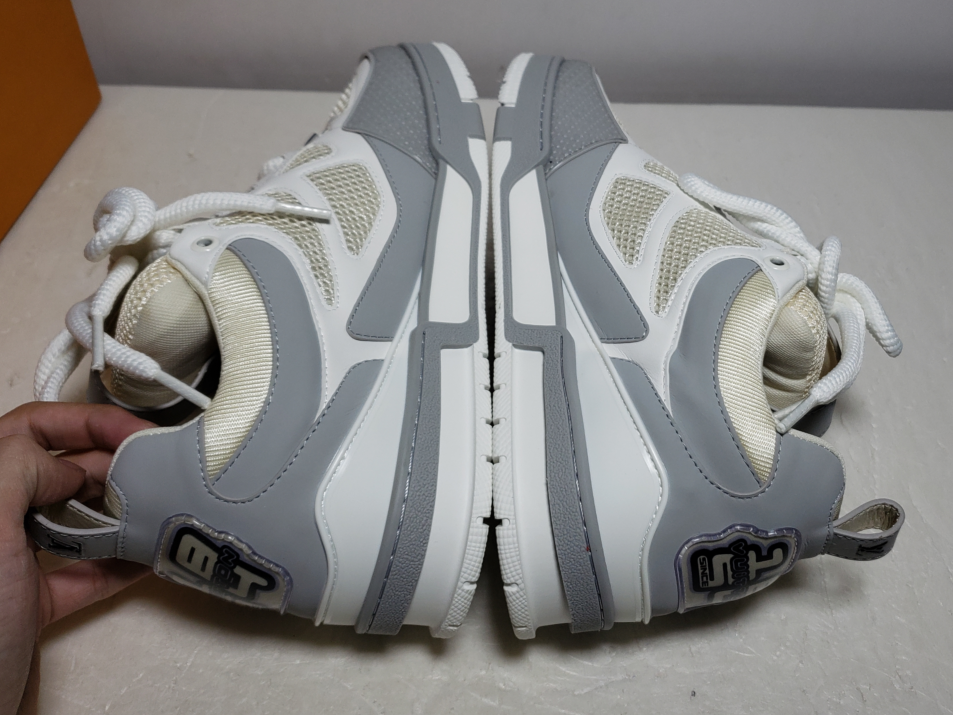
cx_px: 547
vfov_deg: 43.9
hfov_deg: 56.6
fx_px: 881
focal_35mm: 32
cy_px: 284
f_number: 1.5
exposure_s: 1/1055
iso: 50
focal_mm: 4.3
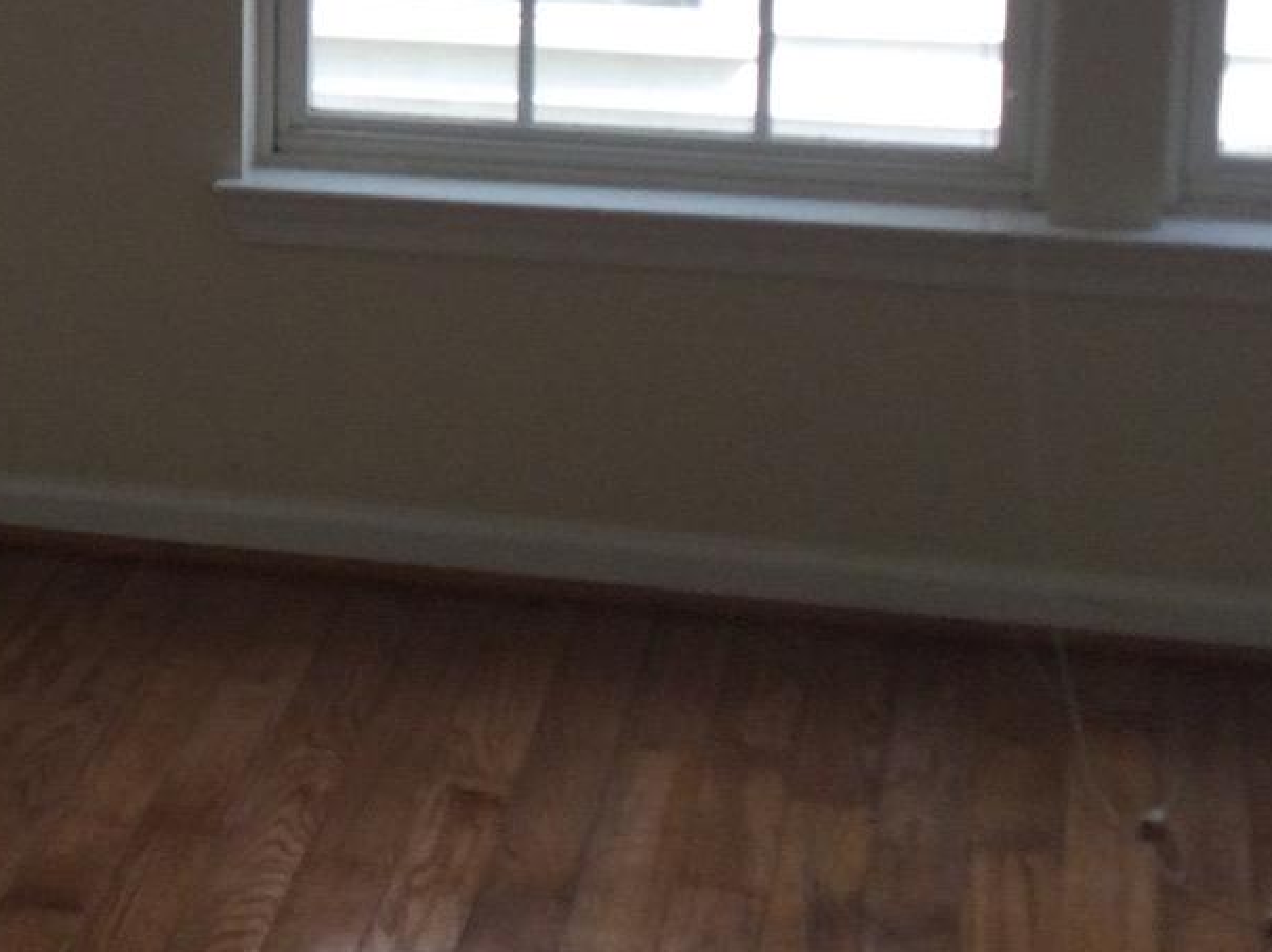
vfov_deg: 13.9
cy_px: 95
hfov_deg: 17.7
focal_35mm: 105
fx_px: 3856
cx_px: -328
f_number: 2.4
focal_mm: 3.3
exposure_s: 1/120
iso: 32
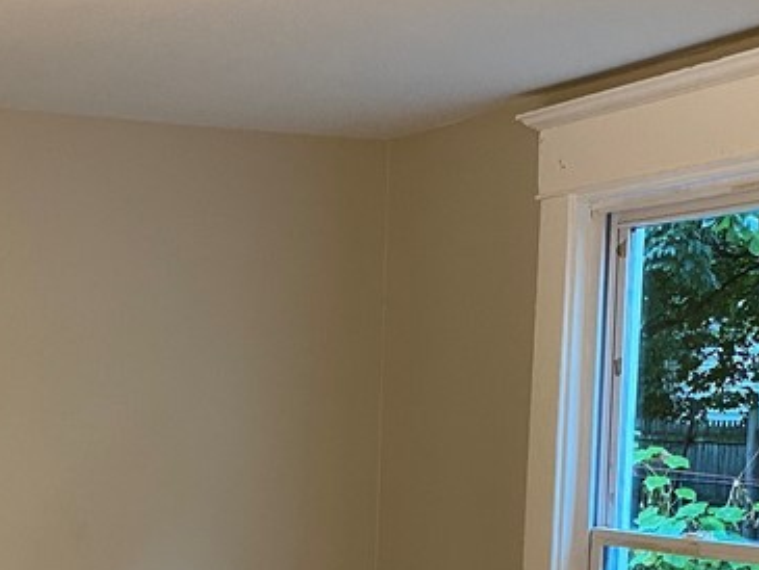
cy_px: 626
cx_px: 110
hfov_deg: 26.0
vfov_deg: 19.3
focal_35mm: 73
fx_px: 1601
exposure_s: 1/60
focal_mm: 4.25
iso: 250
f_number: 1.8
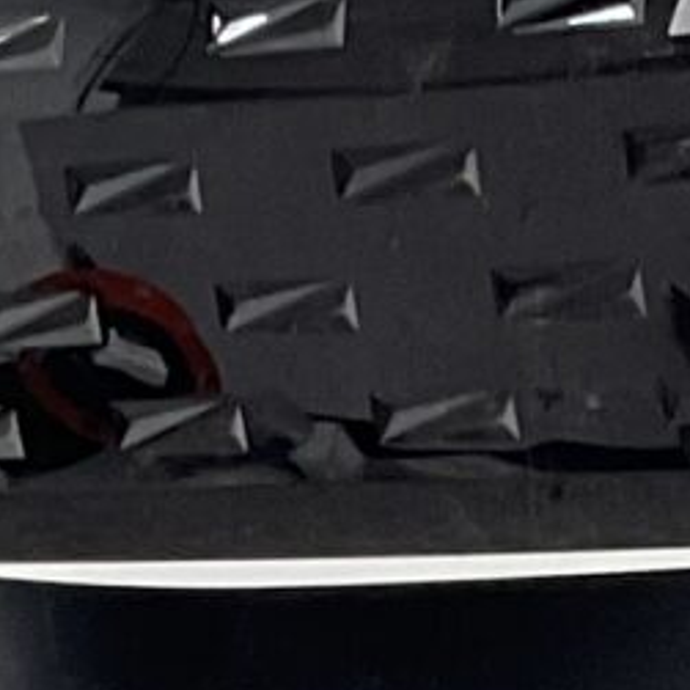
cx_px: 1704
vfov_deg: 6.7
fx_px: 5886
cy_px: 874
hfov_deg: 6.4
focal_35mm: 261
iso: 32
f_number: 1.8
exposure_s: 1/120
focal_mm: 3
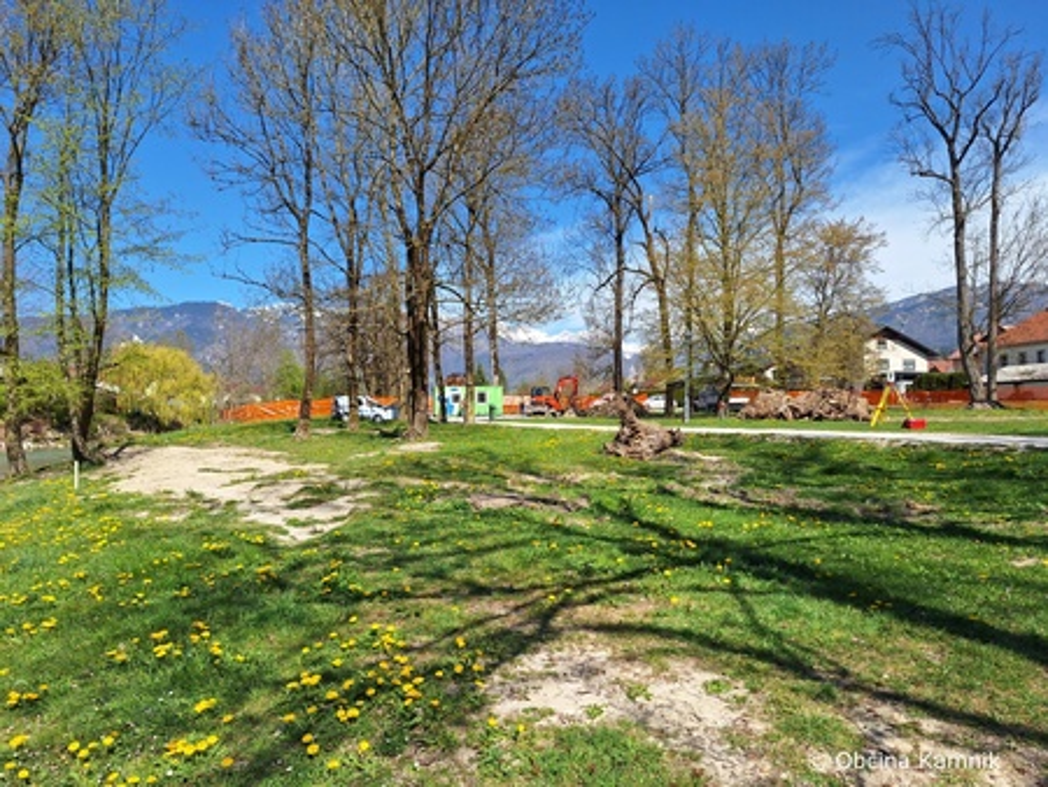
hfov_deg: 73.9
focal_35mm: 23
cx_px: 524
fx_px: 697
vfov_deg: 58.9
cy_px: 394
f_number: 1.8
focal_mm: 5.54
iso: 40
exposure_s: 1/2252
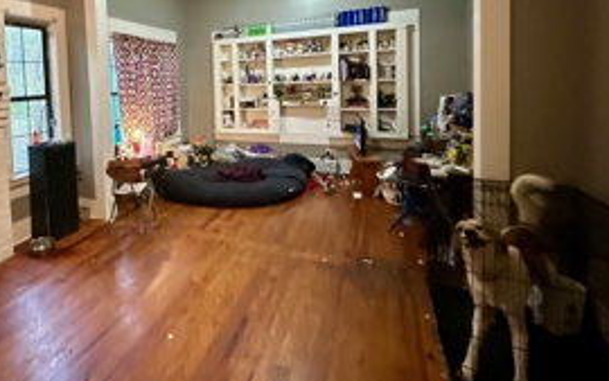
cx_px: 169
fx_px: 365
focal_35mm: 22
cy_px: 104
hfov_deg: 75.1
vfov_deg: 53.1
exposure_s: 1/60
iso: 1000
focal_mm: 2.22
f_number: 2.2
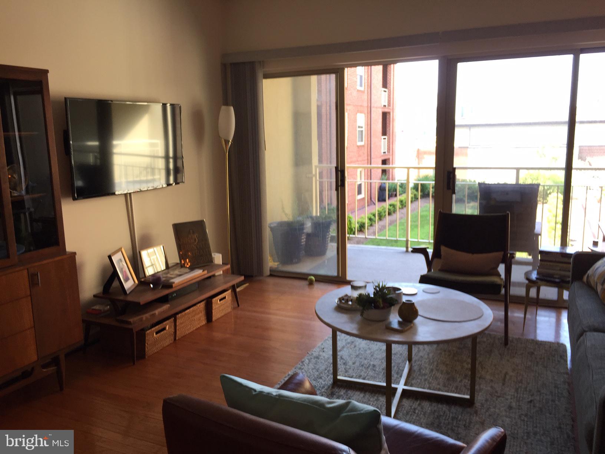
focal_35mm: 29
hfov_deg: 61.7
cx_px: 302
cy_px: 227
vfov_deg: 48.2
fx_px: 507
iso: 32
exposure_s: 1/60
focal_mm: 4.15
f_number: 2.2
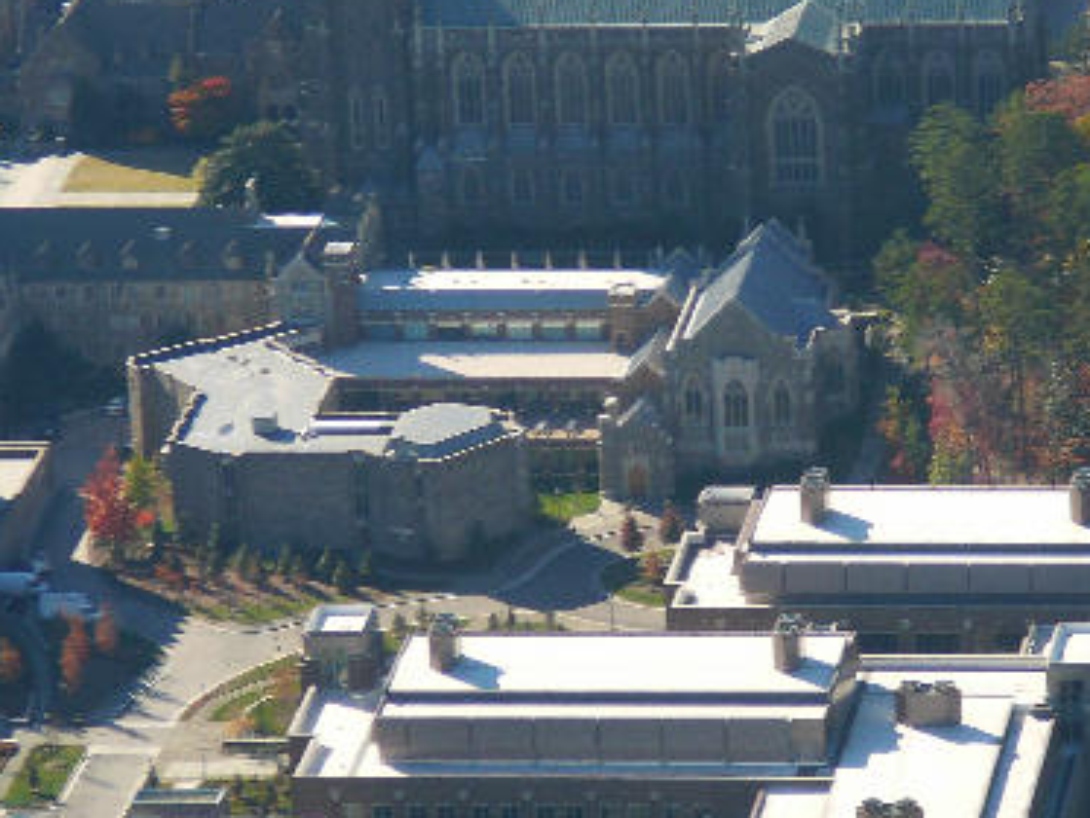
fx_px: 10300
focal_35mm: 327
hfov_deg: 6.1
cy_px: 263
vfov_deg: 4.5
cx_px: 706
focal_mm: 34.1
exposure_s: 1/320
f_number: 4.1
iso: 80
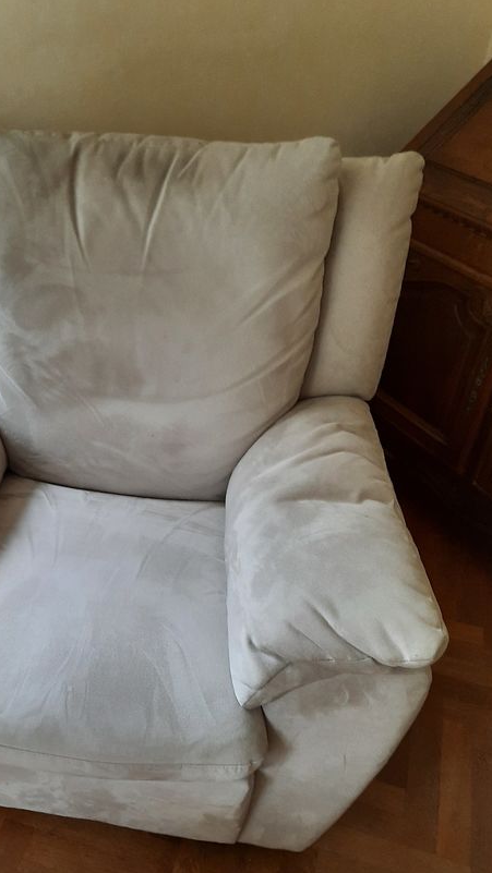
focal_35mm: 34
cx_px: 119
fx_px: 788
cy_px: 505
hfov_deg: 33.9
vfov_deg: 57.7
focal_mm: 4.6
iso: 200
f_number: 2
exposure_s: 1/50
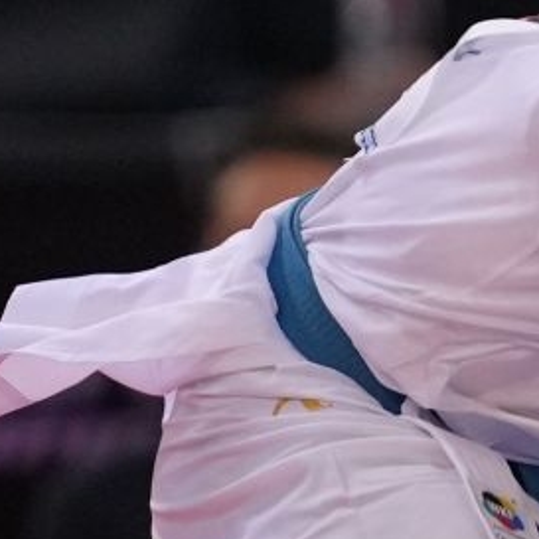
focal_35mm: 1679
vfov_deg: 1.0
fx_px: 29578
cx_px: 928
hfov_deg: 1.0
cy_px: -397
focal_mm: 200
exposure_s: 1/1000
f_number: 2.8
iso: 2000
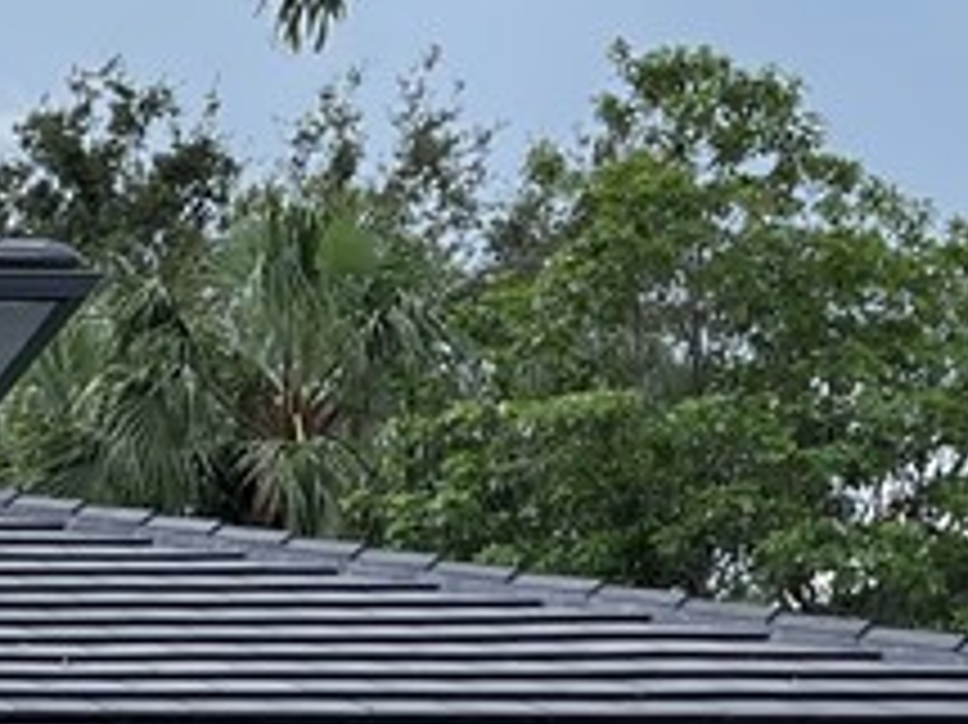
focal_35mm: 124
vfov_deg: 11.7
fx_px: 3466
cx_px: -491
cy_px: 881
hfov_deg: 14.8
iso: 32
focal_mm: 5.1
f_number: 1.6
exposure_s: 1/2123
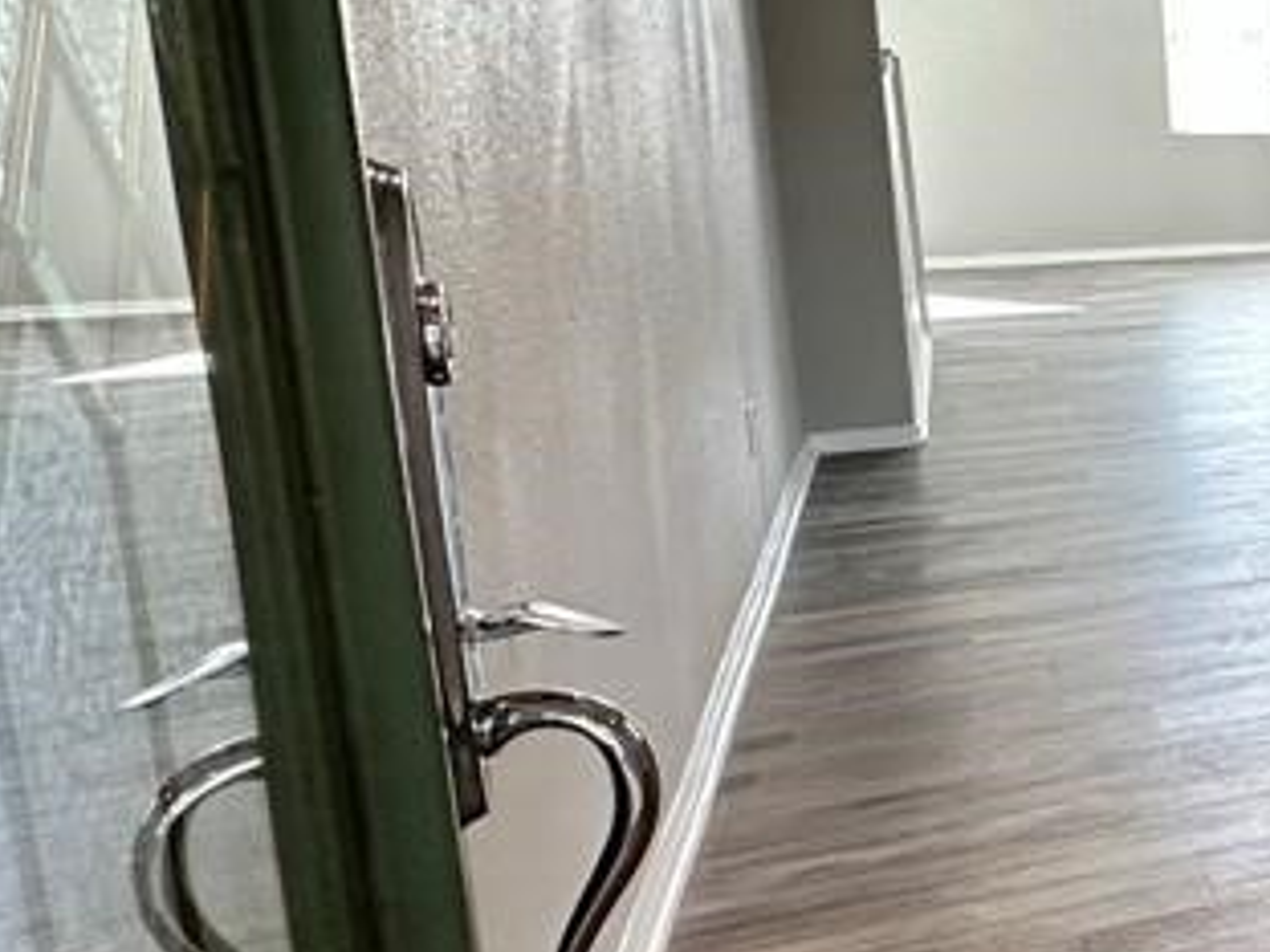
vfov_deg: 31.3
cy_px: 321
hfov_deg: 26.4
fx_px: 1688
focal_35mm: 46
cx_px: 2007
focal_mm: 2.22
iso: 200
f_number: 2.2
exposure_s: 1/120
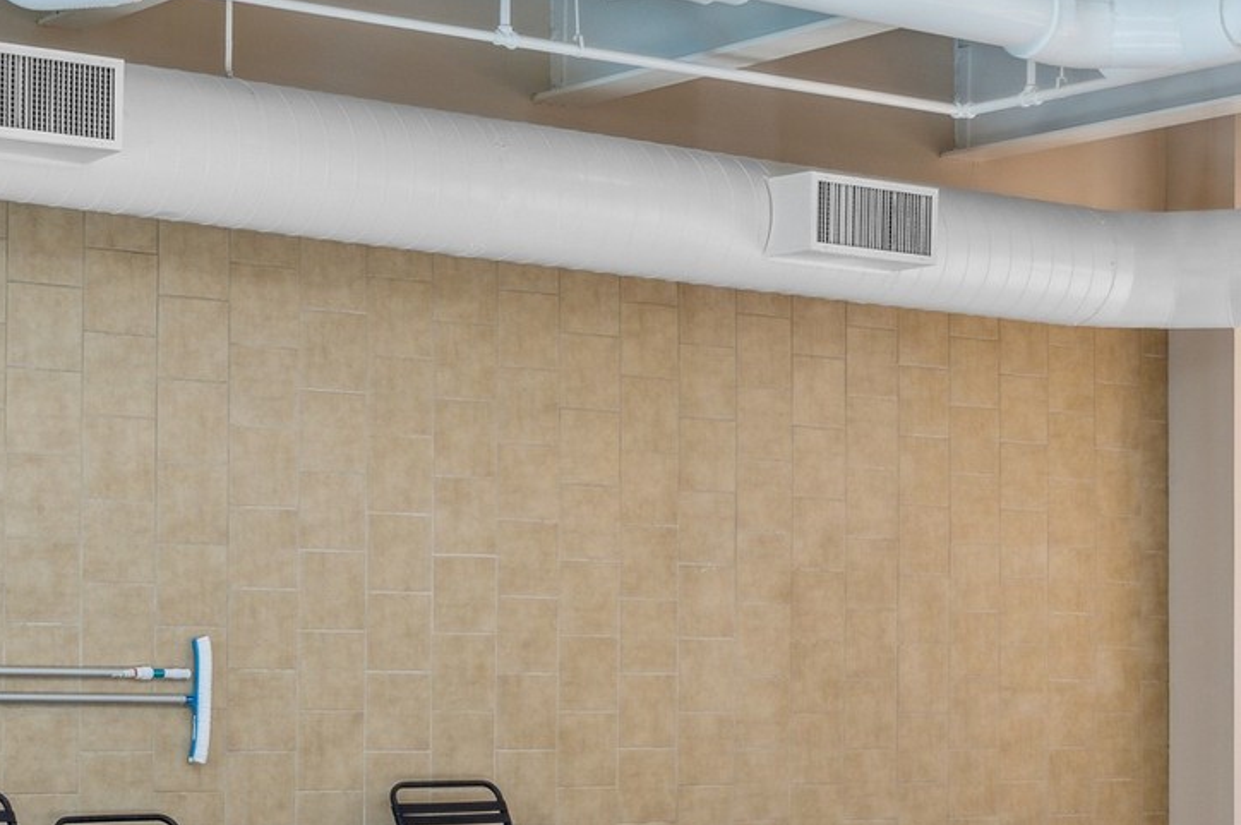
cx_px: 520
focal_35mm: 83
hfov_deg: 24.5
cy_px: 635
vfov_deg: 16.3
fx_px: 2858
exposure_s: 1/60
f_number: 9.5
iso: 200
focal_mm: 25
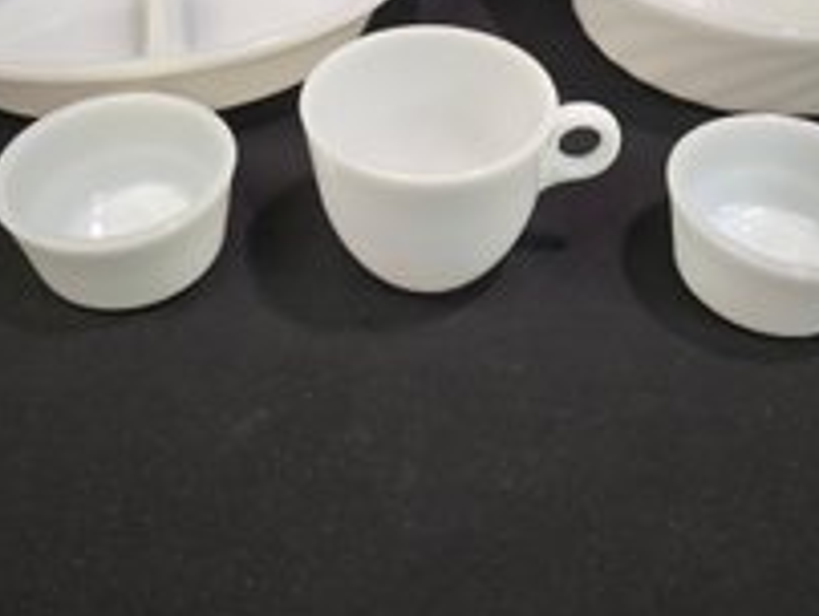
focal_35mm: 39
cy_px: 107
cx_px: 456
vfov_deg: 35.5
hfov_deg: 47.7
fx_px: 924
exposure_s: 1/120
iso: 640
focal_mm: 6.3
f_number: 1.7
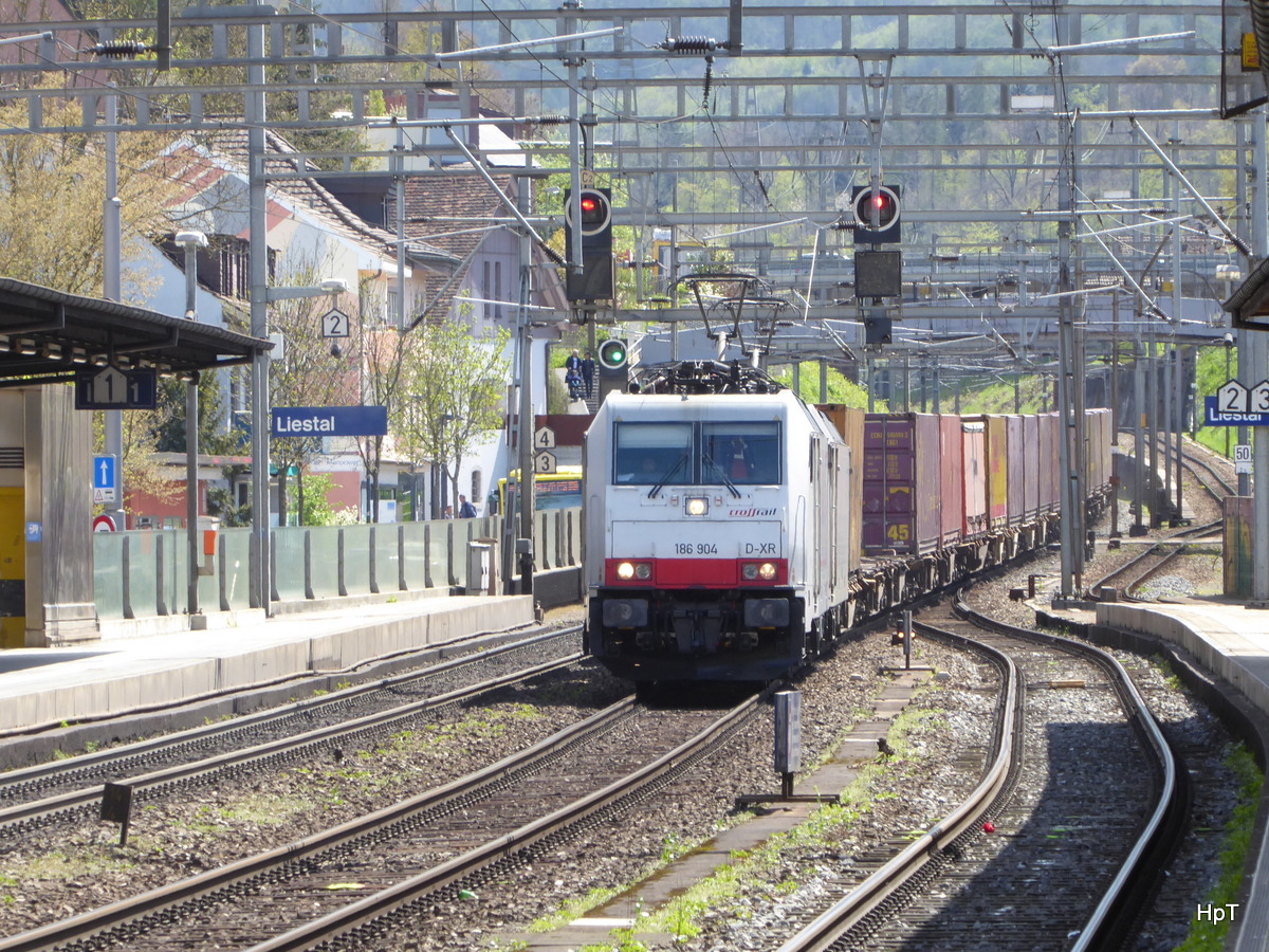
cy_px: 476
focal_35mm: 358
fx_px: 13124
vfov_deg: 4.2
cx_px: 634
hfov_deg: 5.5
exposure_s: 1/200
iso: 160
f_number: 5.9
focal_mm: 57.7
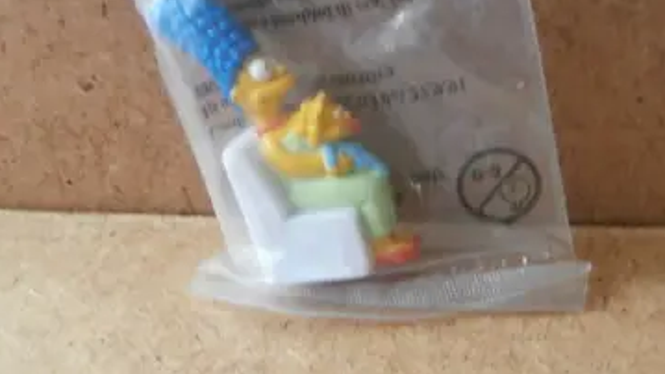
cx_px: 361
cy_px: 89
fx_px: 617
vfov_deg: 33.0
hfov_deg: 56.5
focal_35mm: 35
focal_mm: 4.2
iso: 200
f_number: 3
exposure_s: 1/8
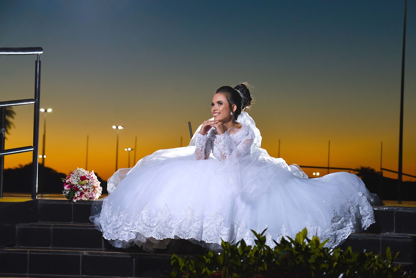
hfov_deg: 14.6
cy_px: 139
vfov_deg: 9.8
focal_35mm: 140
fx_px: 1618
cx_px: 208
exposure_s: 1/160
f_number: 9
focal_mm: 140
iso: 1600
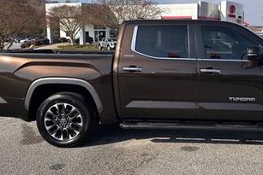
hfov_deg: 46.2
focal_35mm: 41
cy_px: 75
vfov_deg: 32.6
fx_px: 300
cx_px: 186
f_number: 1.78
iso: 80
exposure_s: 1/3717
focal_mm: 6.86
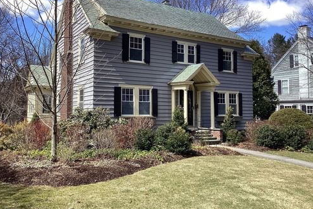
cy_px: 92
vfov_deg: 39.9
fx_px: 287
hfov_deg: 57.2
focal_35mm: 33
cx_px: 157
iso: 25
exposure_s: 1/554
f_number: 2.4
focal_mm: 3.3
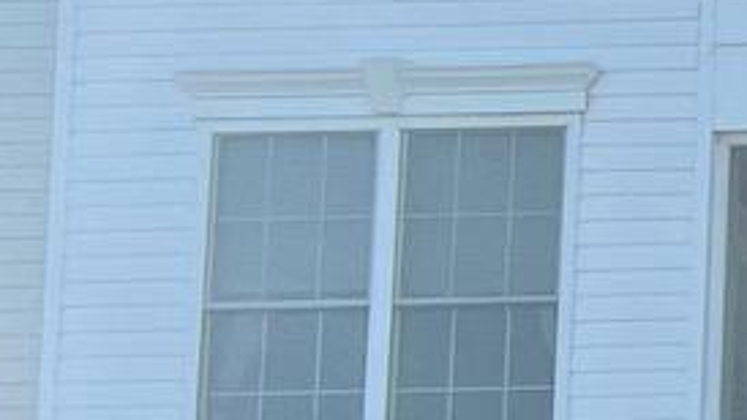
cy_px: 856
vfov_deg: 5.6
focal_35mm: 212
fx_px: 4198
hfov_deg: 7.9
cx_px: 2617
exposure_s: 1/2299
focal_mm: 5.7
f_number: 1.5
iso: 50
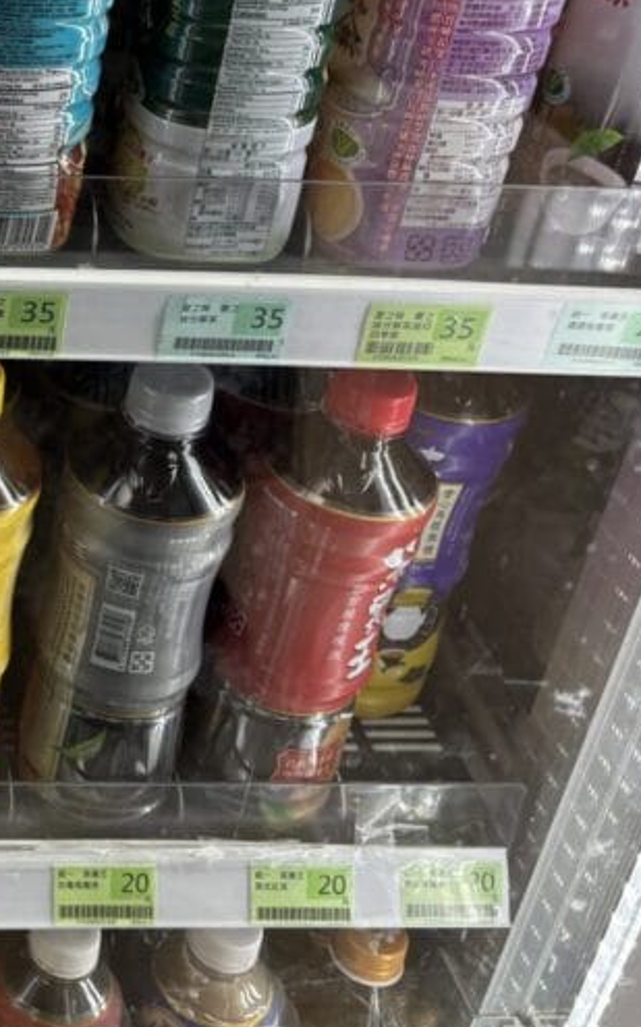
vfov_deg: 35.2
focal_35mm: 57
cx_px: -259
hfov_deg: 20.2
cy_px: 311
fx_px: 1595
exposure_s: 1/120
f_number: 1.6
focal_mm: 5.96
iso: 100
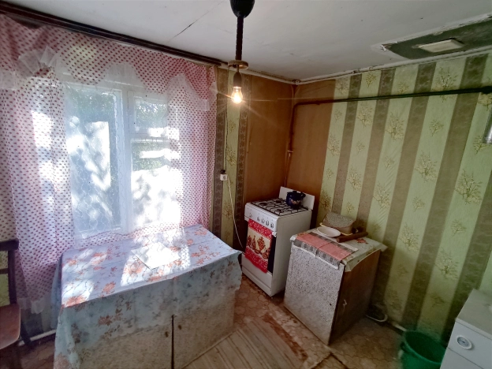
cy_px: 184
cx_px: 246
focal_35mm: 15
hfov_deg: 98.2
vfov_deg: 81.7
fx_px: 213
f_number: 2.2
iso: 91
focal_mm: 1.6
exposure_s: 1/50
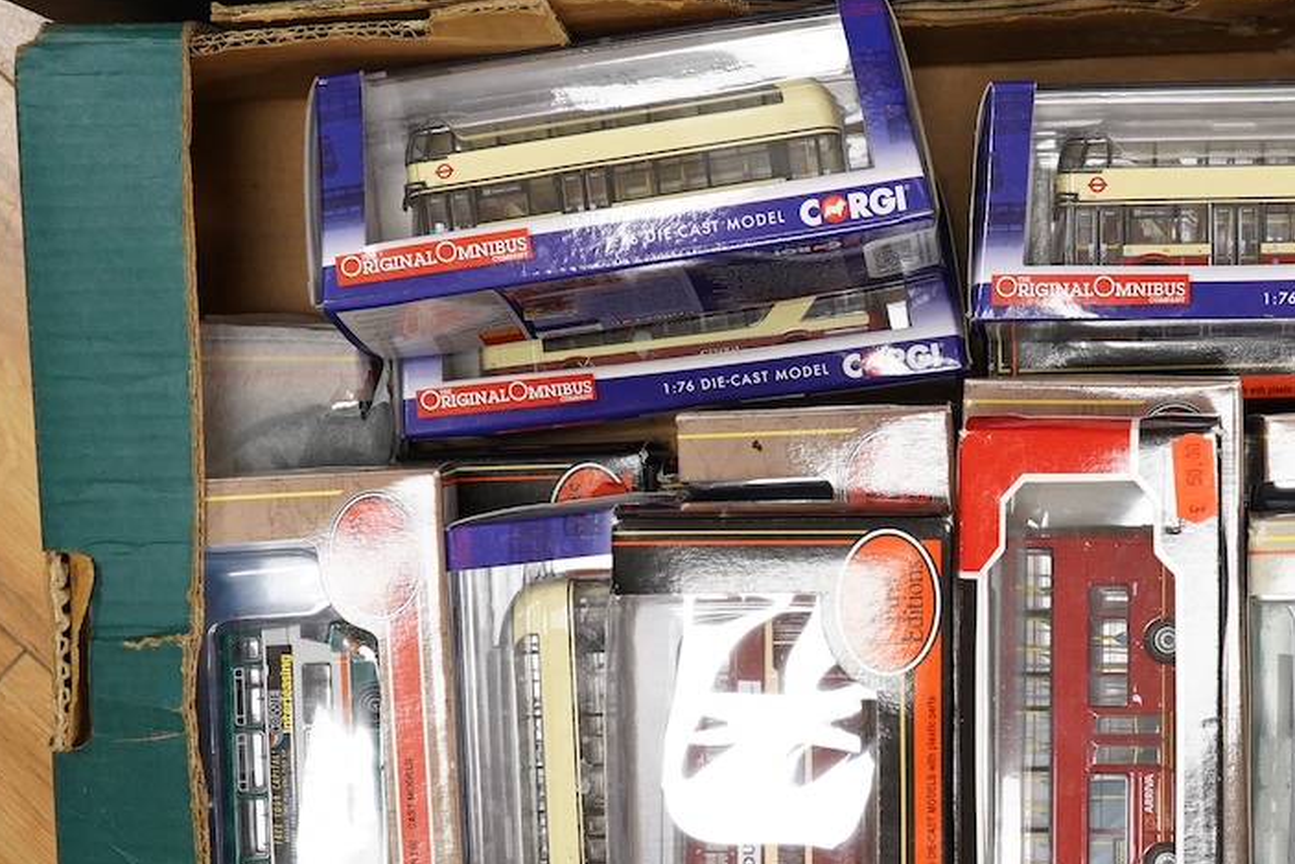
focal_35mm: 72
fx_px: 2590
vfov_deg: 18.9
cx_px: 953
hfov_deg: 27.7
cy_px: 590
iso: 2000
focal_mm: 30
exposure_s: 1/100
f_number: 9
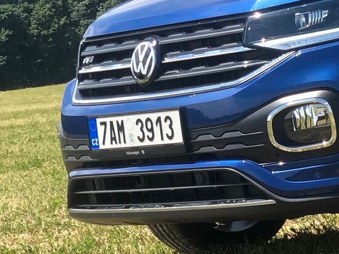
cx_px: 569
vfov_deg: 8.1
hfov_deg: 10.3
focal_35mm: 183
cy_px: 35
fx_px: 1791
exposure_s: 1/1185
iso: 16
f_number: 2.4
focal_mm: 6
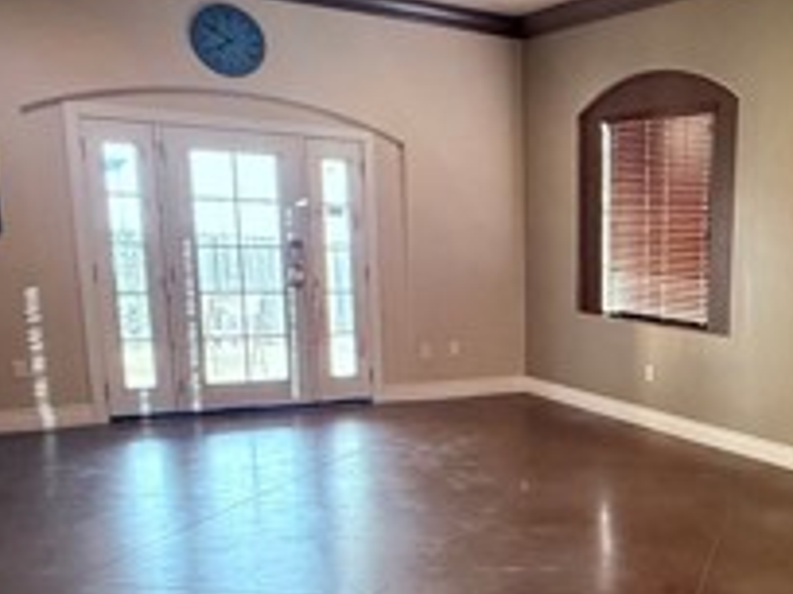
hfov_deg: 38.9
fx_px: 1008
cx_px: 758
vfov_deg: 32.3
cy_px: 446
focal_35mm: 44
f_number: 2.2
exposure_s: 1/120
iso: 400
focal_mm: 2.22
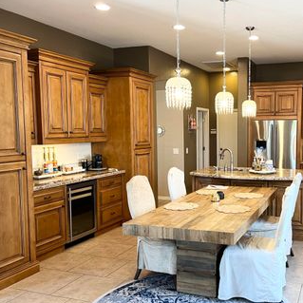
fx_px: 357
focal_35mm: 36
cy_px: 157
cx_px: 220
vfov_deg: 46.0
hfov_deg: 44.8
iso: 125
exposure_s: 1/60
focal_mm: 5.7
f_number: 1.5
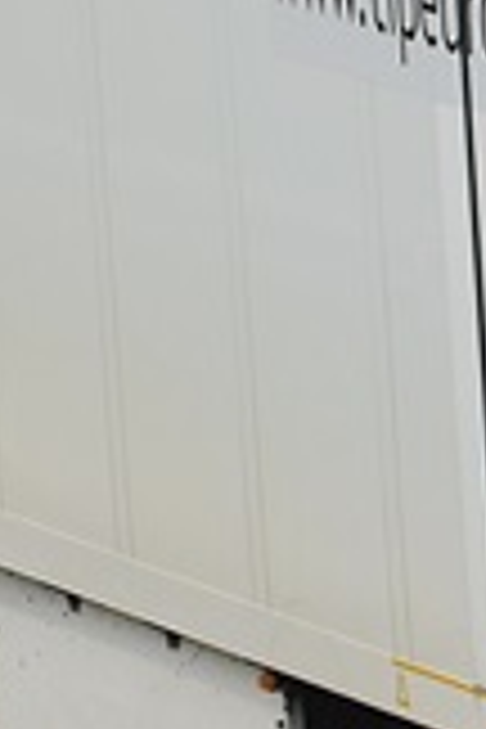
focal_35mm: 775
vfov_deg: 2.7
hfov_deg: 1.8
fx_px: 15702
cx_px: 850
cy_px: 380
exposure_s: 1/1000
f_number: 5.6
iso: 160
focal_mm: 105
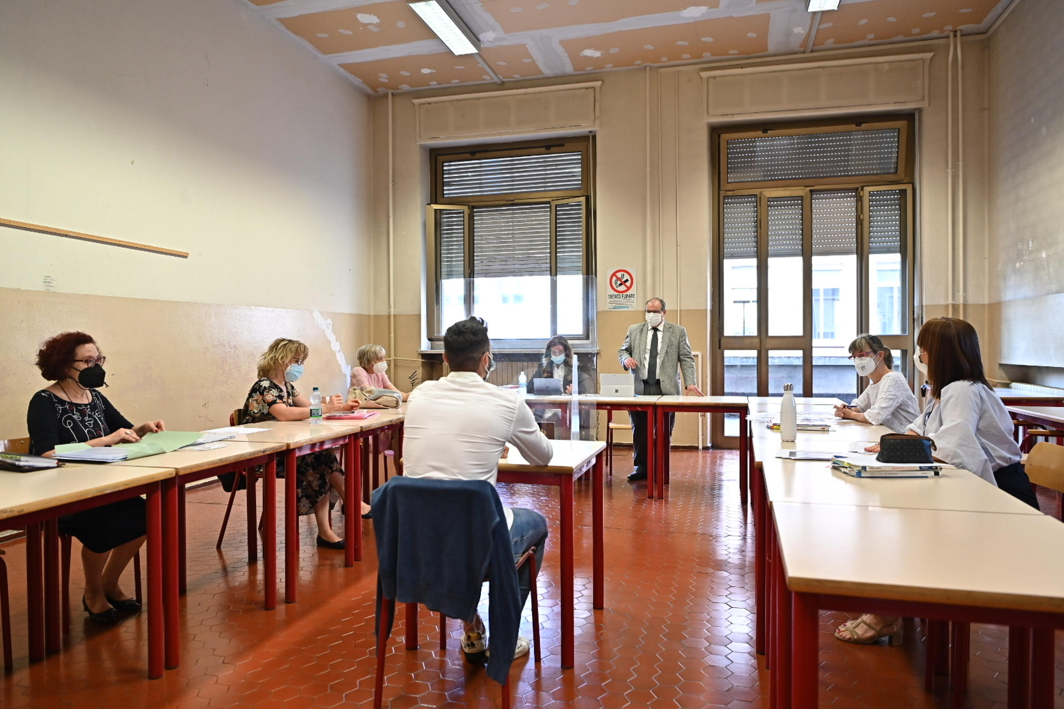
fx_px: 709
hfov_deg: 73.7
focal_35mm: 24
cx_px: 532
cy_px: 354
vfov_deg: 53.1
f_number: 3.5
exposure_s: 1/80
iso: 1000
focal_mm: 24
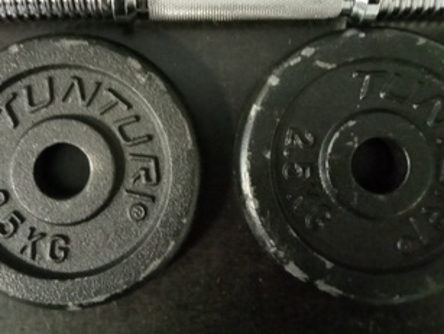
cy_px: 95
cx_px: 174
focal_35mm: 41
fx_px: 527
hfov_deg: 45.4
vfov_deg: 34.7
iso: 6083
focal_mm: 3.46
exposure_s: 1/12.5
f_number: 2.2
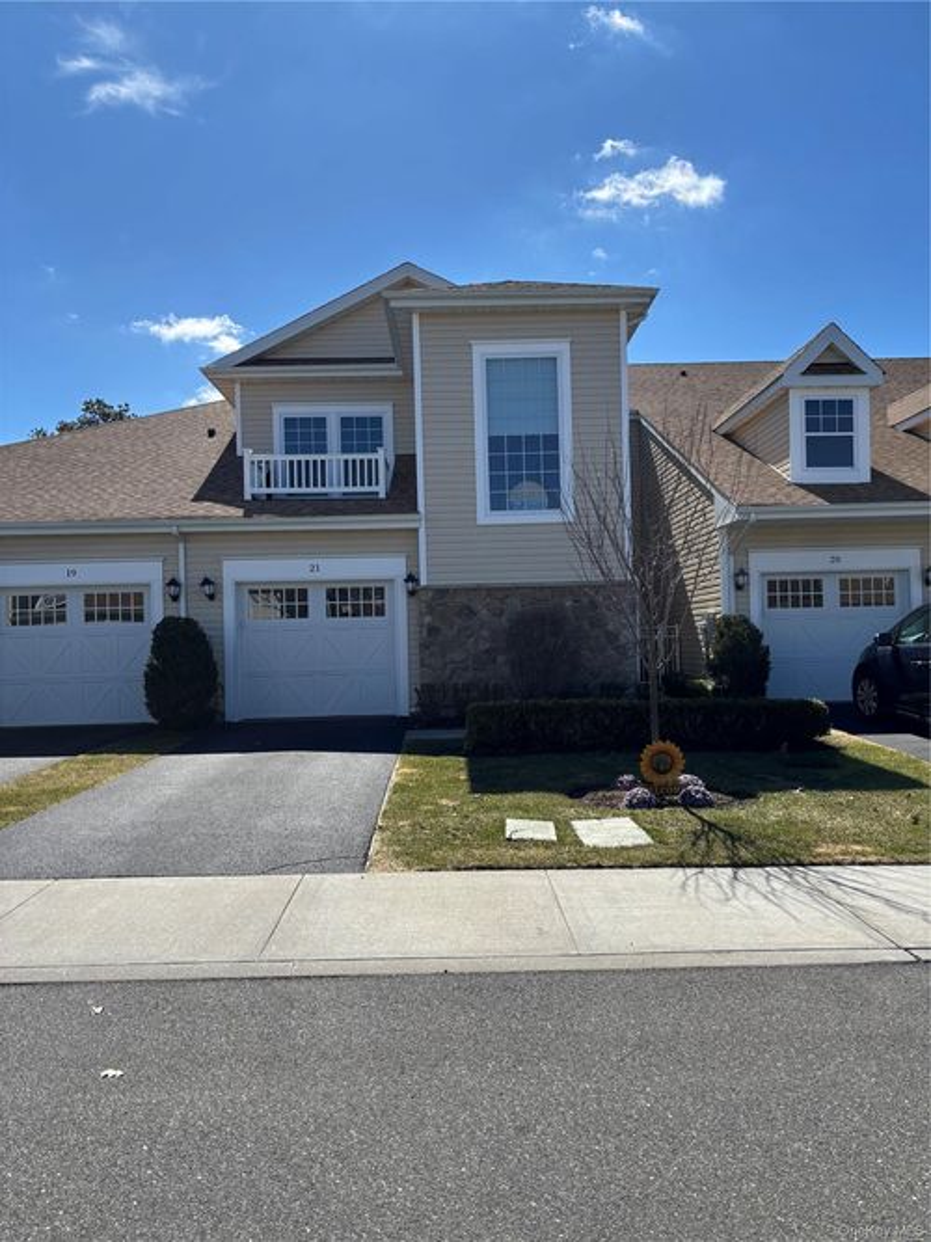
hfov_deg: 53.0
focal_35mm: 26
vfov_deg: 67.3
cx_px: 466
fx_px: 933
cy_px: 621
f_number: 1.6
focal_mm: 5.96
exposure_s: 1/3413
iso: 50
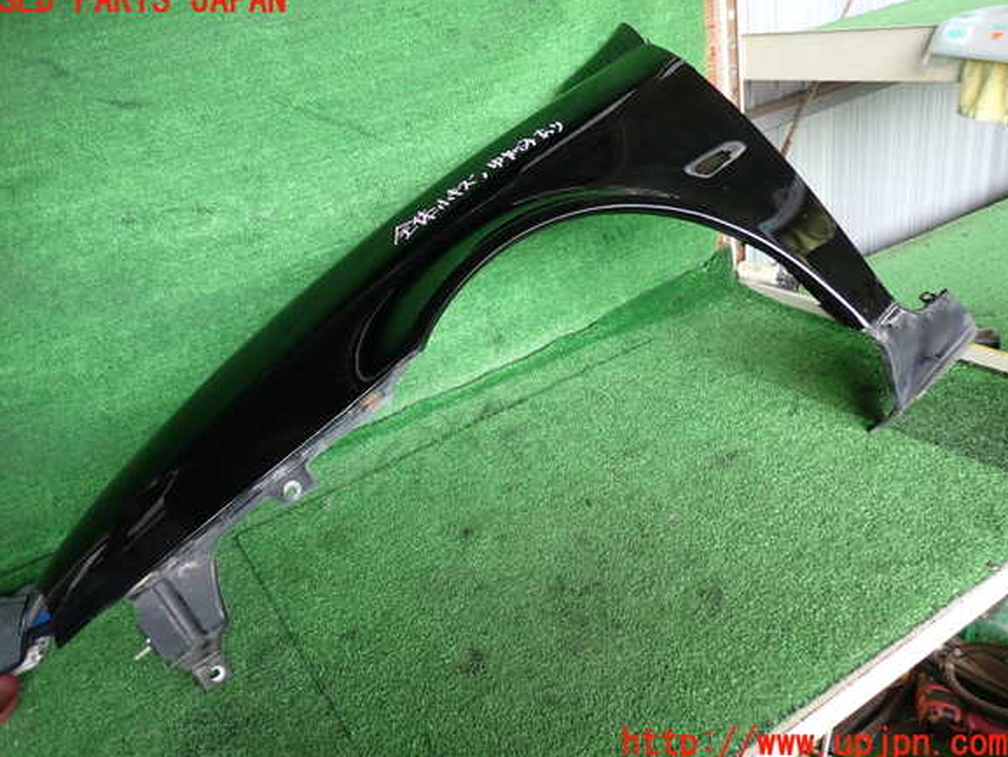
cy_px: 372
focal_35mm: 26
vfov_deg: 53.1
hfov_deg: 67.3
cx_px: 493
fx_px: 757
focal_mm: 4.5
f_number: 2
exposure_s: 1/100
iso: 100
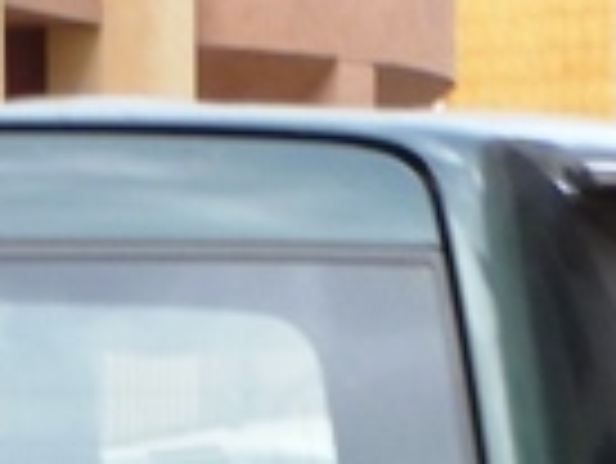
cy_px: 1275
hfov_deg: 7.8
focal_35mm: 254
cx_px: 76
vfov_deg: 5.6
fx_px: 4524
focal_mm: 6.1
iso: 80
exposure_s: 1/50
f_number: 3.6
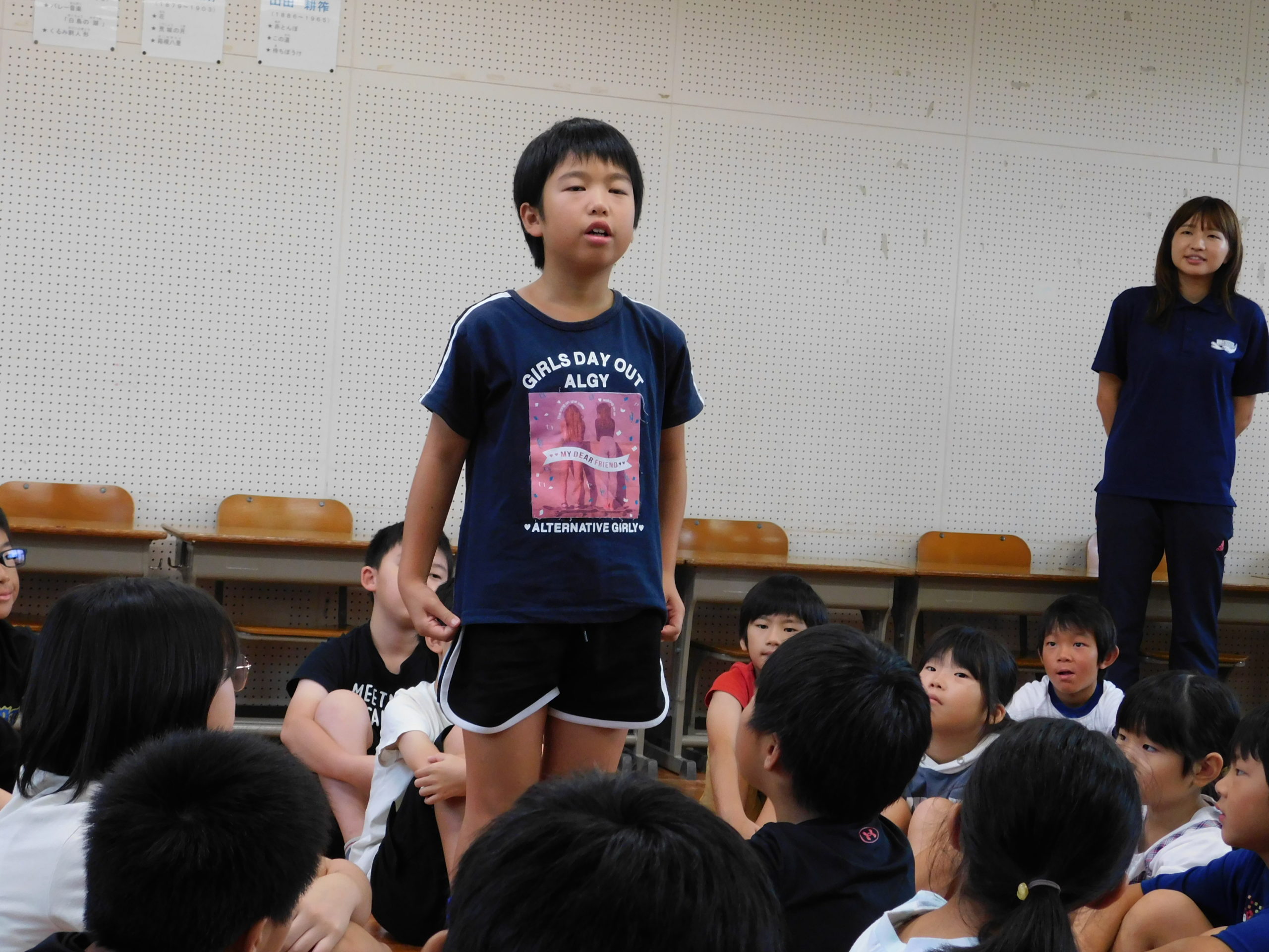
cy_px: 476
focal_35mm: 66
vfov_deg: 22.3
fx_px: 2420
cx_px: 634
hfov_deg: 29.4
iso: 280
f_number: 4.2
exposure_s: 1/30
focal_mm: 11.7
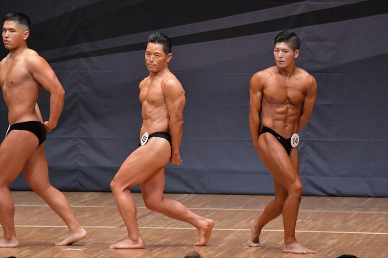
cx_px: 194
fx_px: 3232
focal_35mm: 300
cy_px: 129
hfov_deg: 6.9
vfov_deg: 4.6
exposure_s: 1/400
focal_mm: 200
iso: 6400
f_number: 5.6
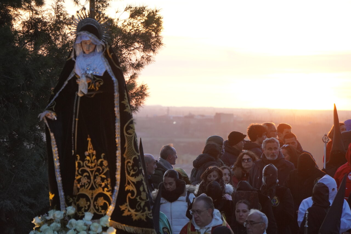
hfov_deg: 8.7
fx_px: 2310
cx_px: 176
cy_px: 117
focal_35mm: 237
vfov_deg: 5.8
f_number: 5.6
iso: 1250
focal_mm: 158
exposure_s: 1/250
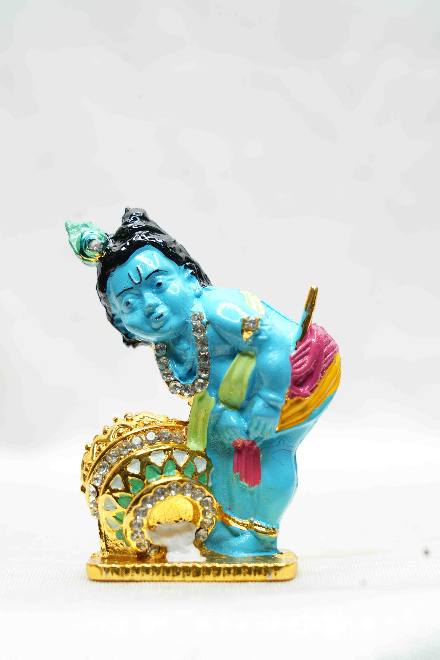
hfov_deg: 13.0
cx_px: 220
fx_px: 1925
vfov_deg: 19.5
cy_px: 330
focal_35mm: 105
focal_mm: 105
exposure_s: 1/50
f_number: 7.1
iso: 500
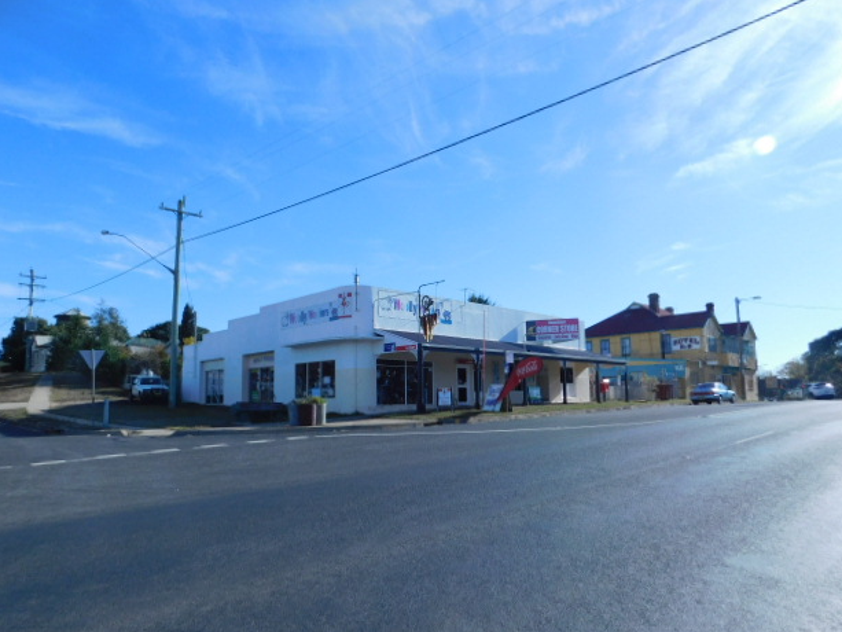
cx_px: 412
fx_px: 584
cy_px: 328
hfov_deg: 71.6
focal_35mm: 24
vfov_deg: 56.8
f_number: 6
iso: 125
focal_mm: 4
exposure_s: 1/400
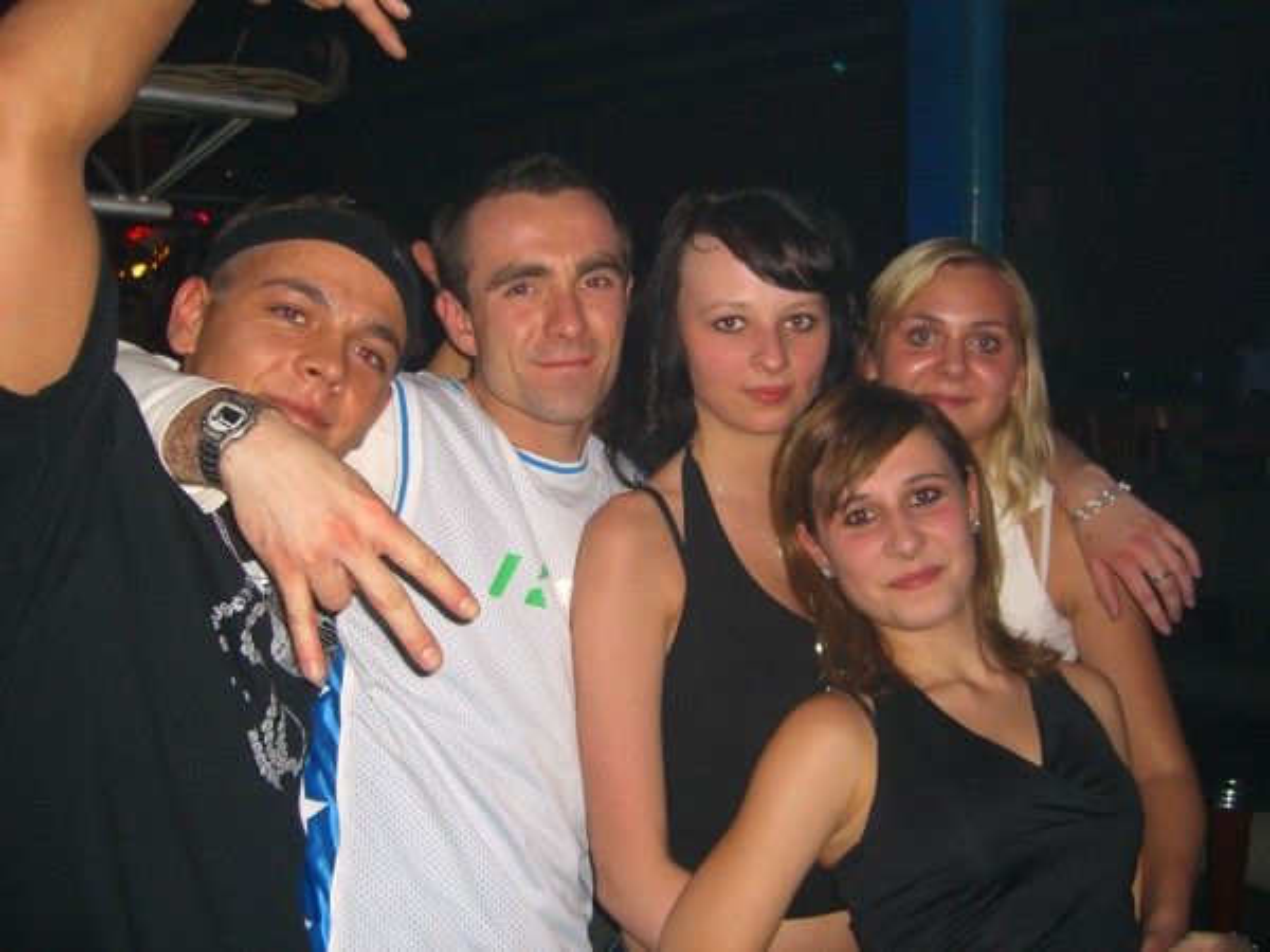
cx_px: 635
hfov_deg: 49.0
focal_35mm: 38
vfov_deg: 37.7
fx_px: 1394
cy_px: 476
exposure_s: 1/60
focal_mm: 7.9
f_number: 2.8
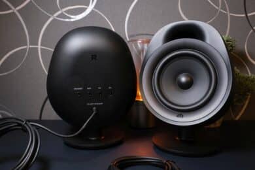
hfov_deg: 60.3
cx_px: 128
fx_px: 220
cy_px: 85
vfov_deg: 42.3
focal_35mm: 31
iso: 1600
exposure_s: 1/28
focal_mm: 20.6
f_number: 8
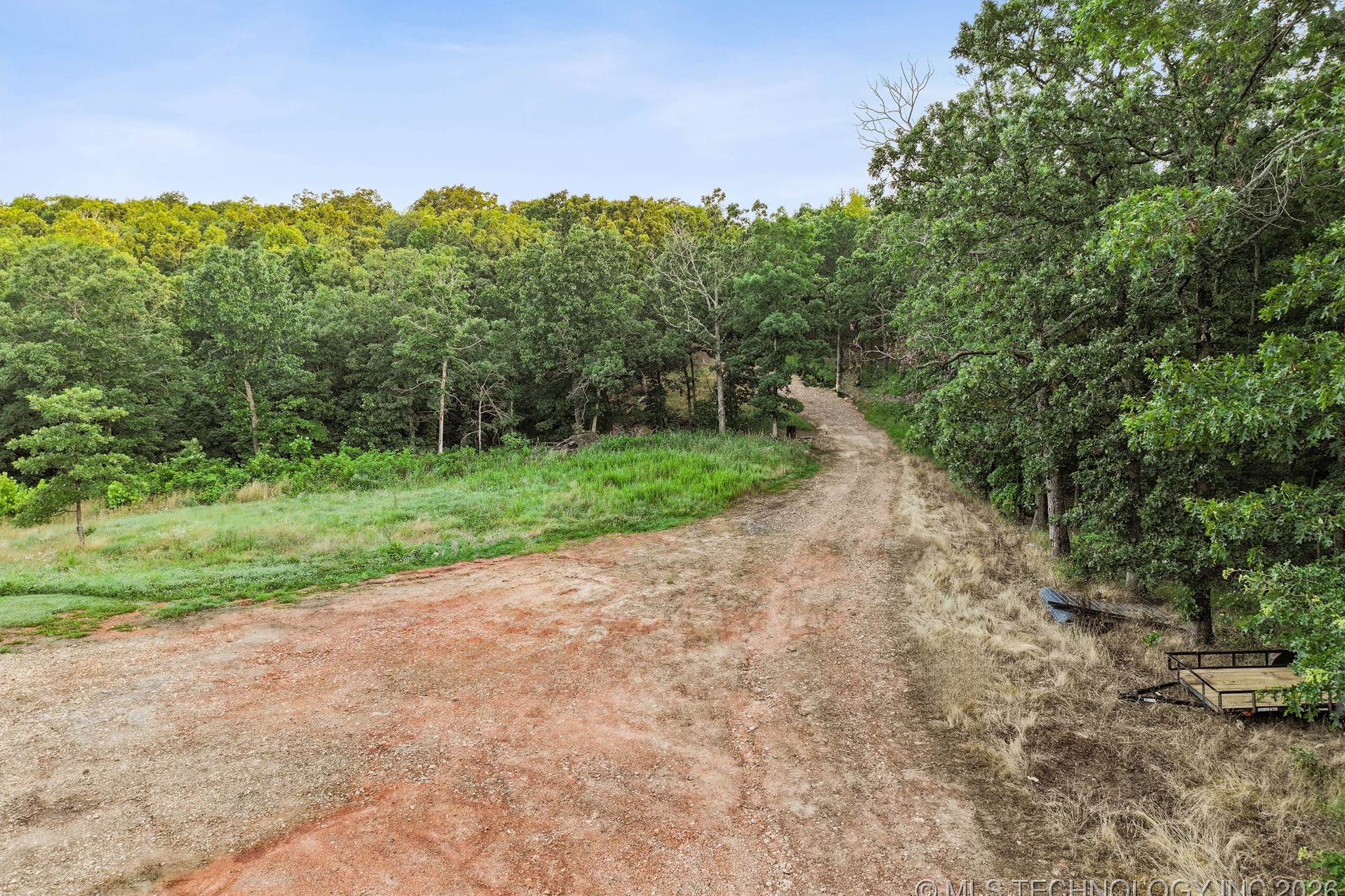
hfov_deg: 71.5
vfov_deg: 51.2
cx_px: 672
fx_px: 934
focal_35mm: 25
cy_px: 416
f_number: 2.8
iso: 100
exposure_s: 1/50
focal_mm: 12.29
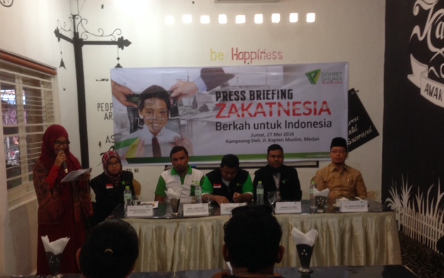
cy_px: 157
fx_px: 436
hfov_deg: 54.0
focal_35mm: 36
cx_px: 222
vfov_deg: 35.3
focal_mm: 4.12
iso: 125
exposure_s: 1/20
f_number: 2.4
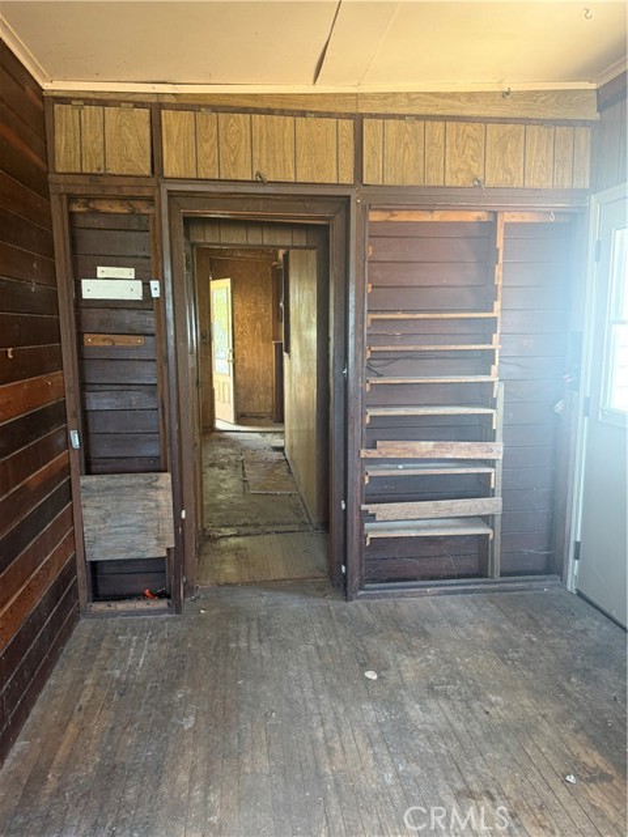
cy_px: 418
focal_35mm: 24
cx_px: 314
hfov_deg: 56.8
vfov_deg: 71.6
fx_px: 581
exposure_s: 1/61
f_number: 1.78
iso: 200
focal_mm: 6.76
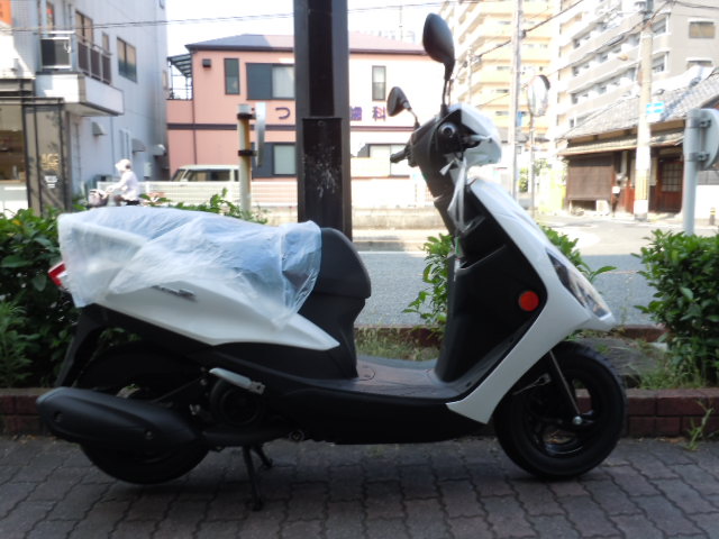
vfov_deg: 49.7
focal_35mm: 28
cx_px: 360
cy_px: 270
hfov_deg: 63.4
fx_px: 582
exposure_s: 1/125
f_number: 3.7
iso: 100
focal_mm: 5
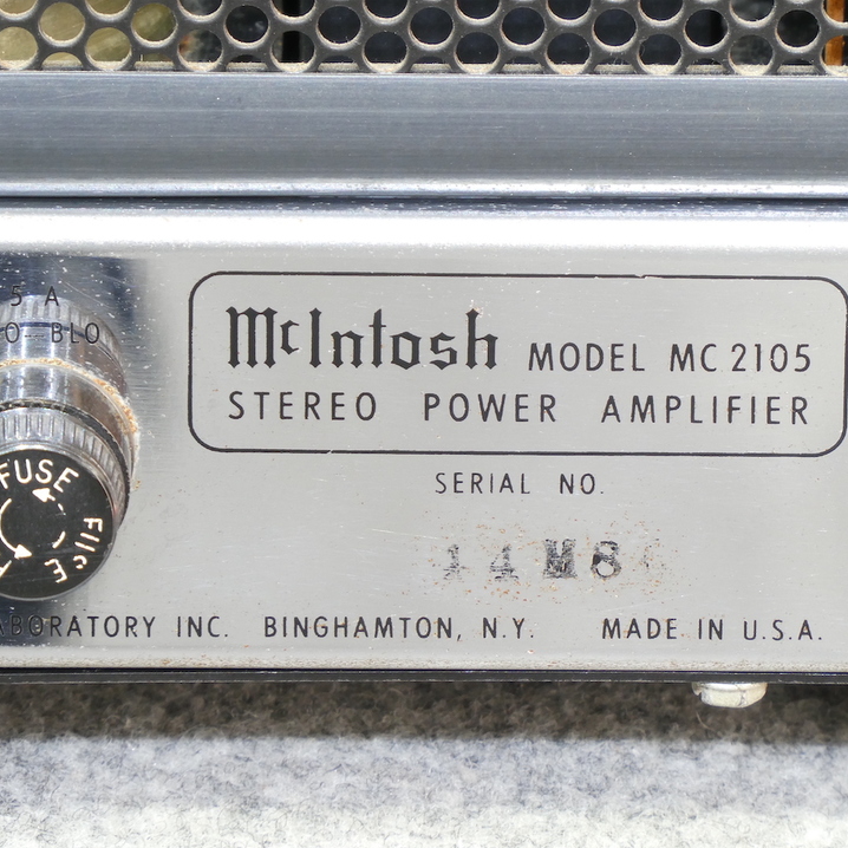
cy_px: 424
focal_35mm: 441
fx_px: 12223
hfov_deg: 4.0
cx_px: 510
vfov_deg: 4.0
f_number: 6
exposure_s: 1/1.3
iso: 200
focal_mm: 66.8
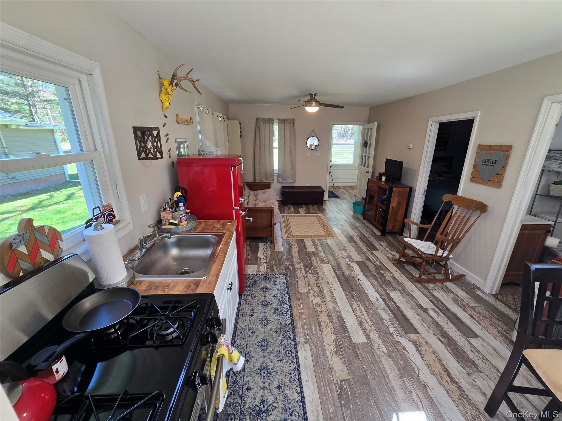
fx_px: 211
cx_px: 281
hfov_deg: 106.2
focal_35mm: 13
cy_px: 210
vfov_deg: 89.9
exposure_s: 1/60
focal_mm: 2.2
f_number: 2.2
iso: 125
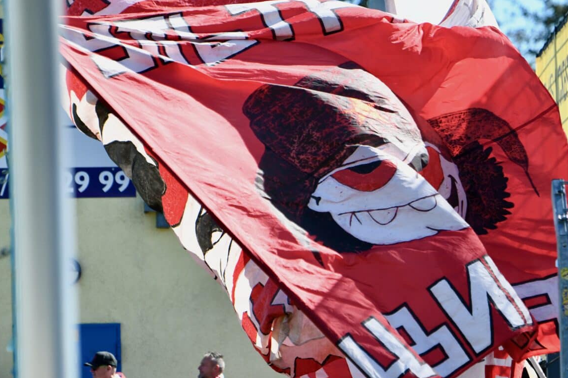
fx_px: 7335
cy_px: 266
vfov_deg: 3.0
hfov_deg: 4.4
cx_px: 407
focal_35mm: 465
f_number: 5.6
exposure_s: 1/1600
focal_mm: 260
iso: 720
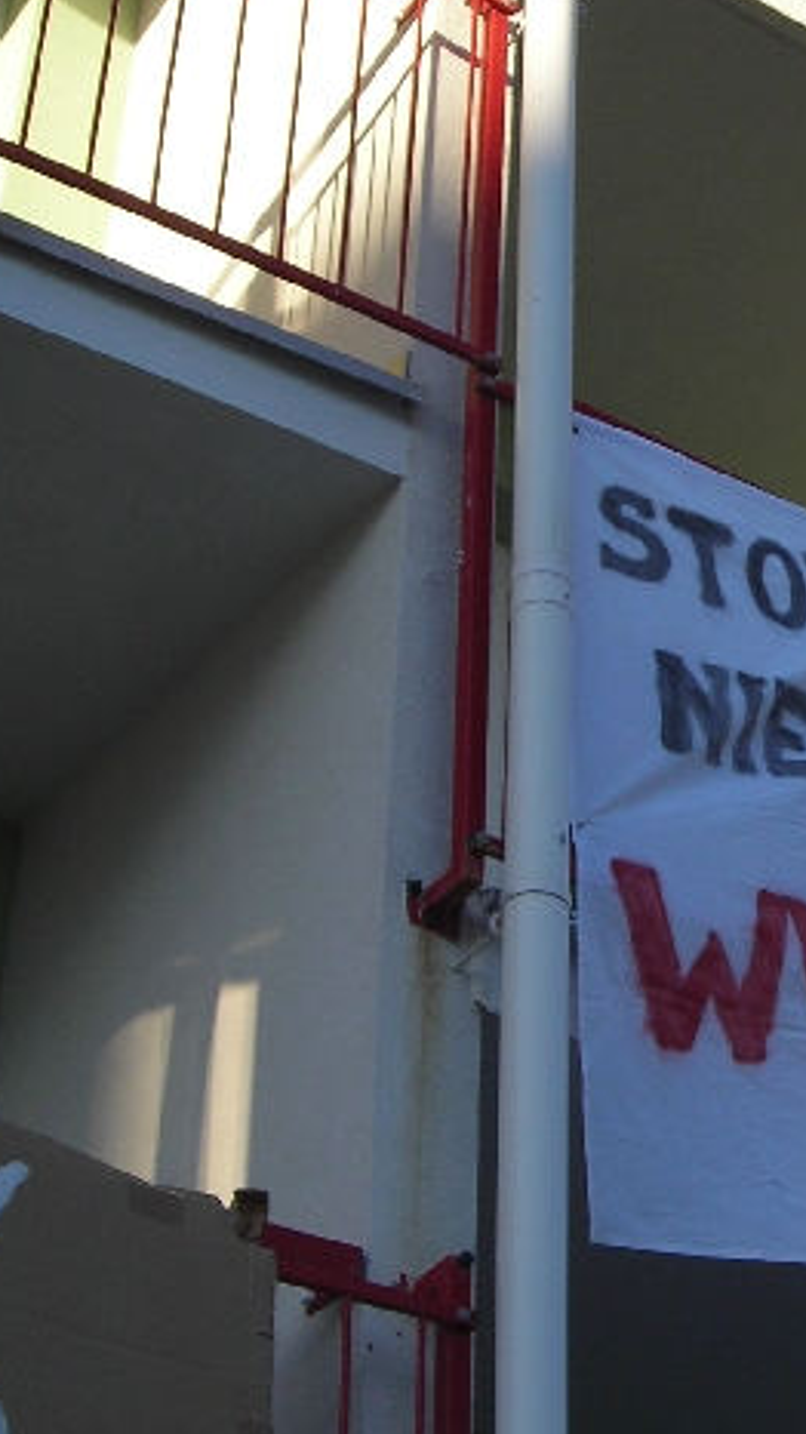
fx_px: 3041
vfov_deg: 26.5
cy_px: 799
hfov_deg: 14.6
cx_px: 994
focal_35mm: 80
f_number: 3.2
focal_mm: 6.3
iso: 50
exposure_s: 1/363
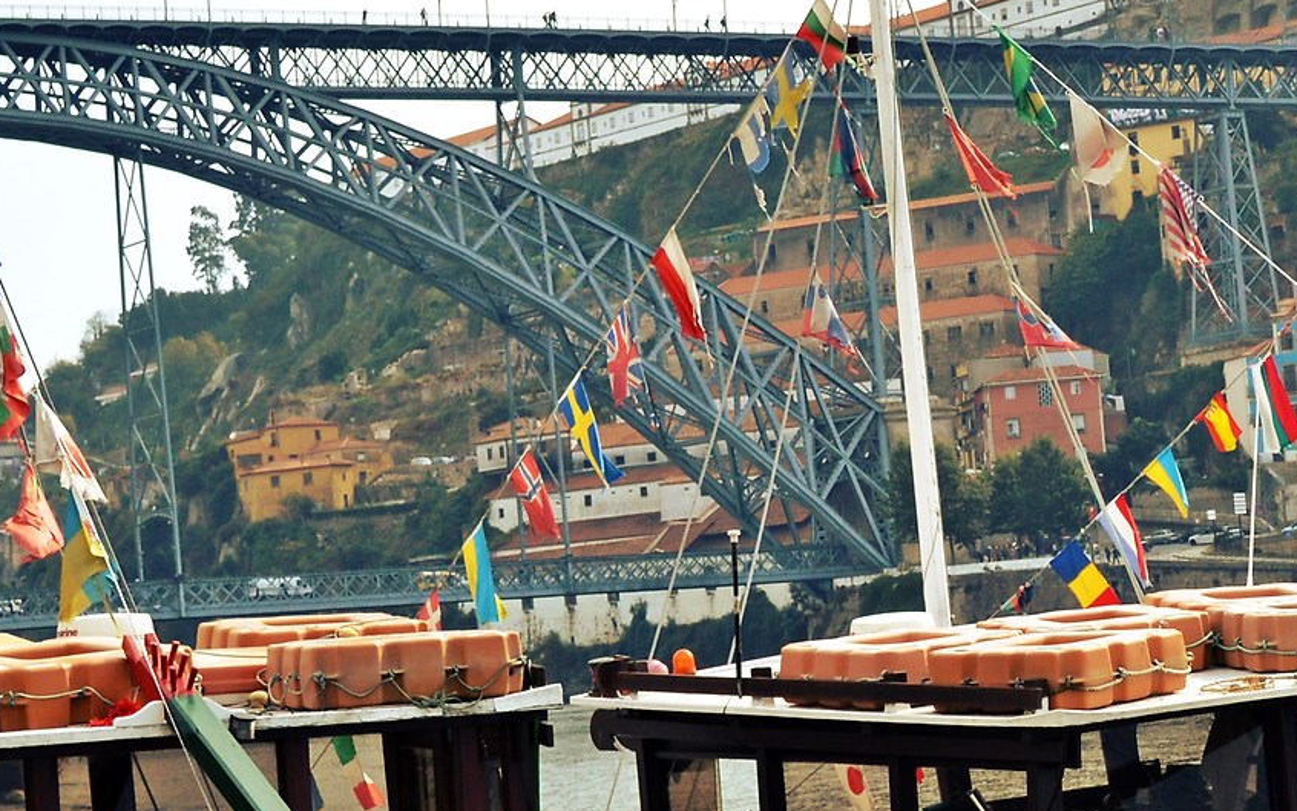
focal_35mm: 104
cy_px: 485
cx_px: 1245
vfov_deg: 12.6
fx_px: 3677
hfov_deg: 19.5
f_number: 5.6
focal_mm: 24
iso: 200
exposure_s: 1/800
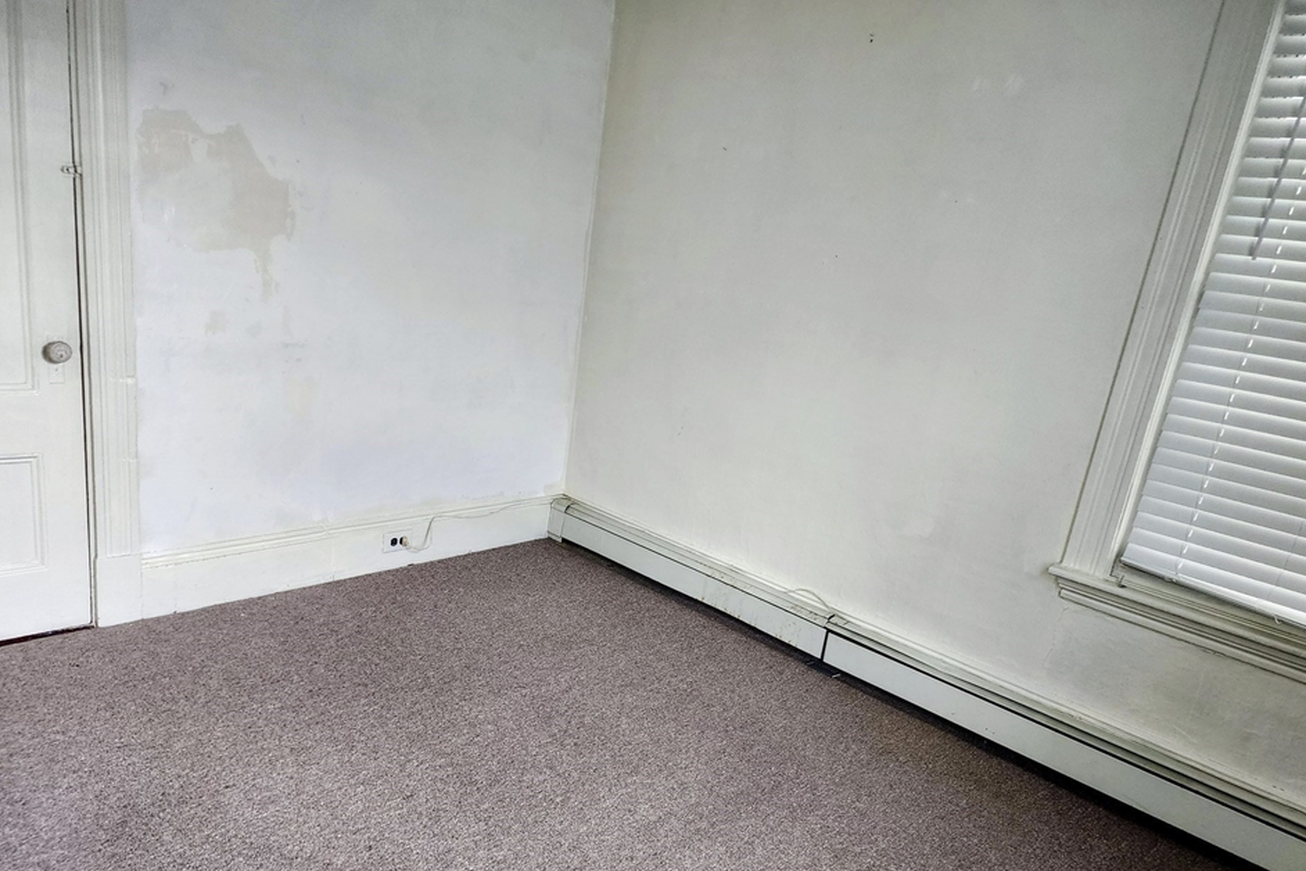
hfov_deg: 69.4
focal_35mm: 26
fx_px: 943
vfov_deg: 49.2
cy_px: 523
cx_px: 665
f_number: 1.8
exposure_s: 1/120
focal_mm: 6.4
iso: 200
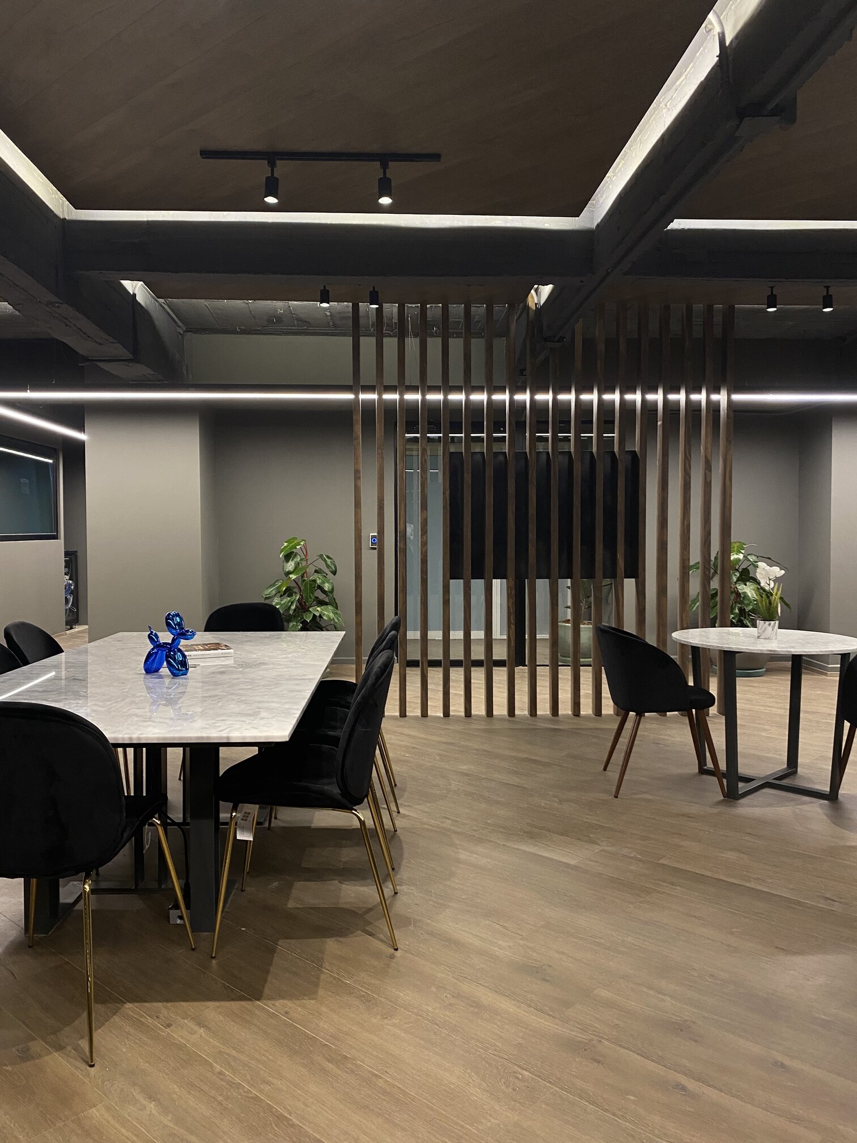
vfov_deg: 67.3
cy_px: 572
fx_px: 858
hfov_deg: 53.1
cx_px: 428
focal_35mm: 26
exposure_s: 1/60
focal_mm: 4.25
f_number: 1.8
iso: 200
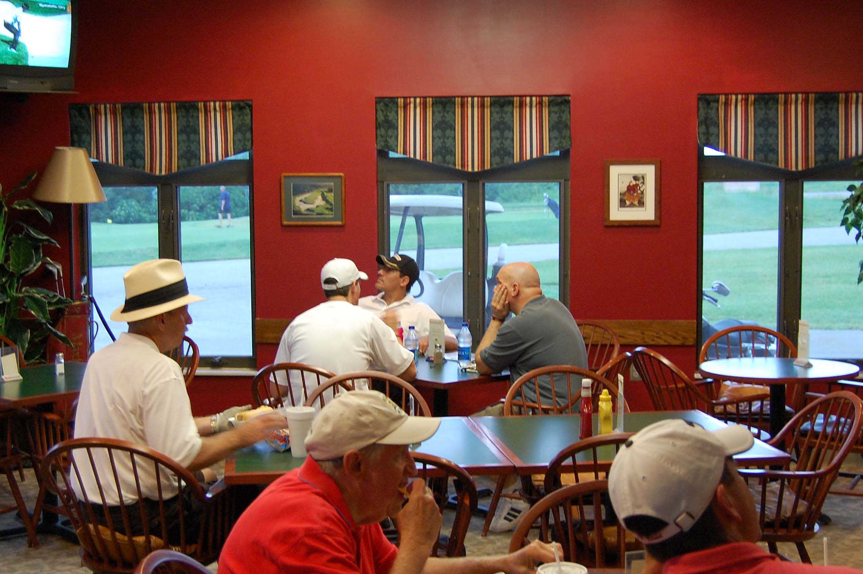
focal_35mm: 56
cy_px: 330
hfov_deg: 35.6
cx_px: 380
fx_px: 1341
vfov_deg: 24.1
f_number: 4
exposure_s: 1/25
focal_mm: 26
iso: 800
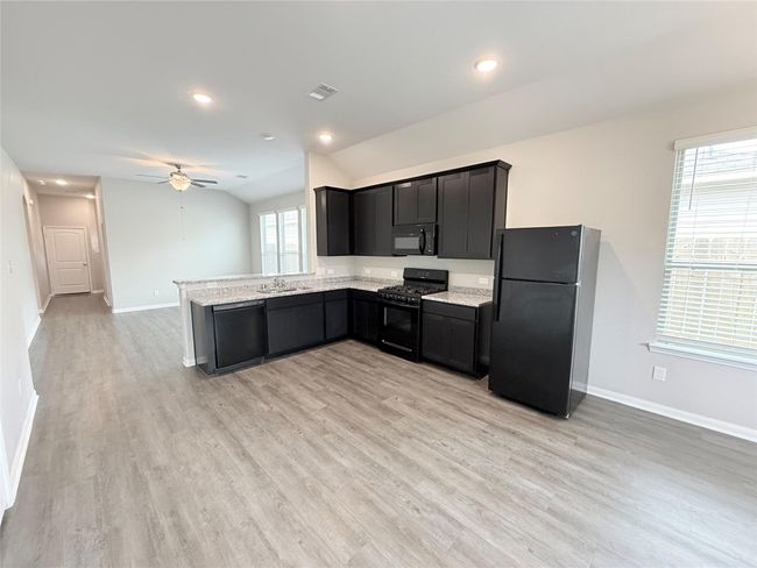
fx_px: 306
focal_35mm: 14
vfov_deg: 85.7
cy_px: 284
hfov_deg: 102.0
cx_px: 378
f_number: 2.2
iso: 400
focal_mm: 2.22
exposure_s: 1/60
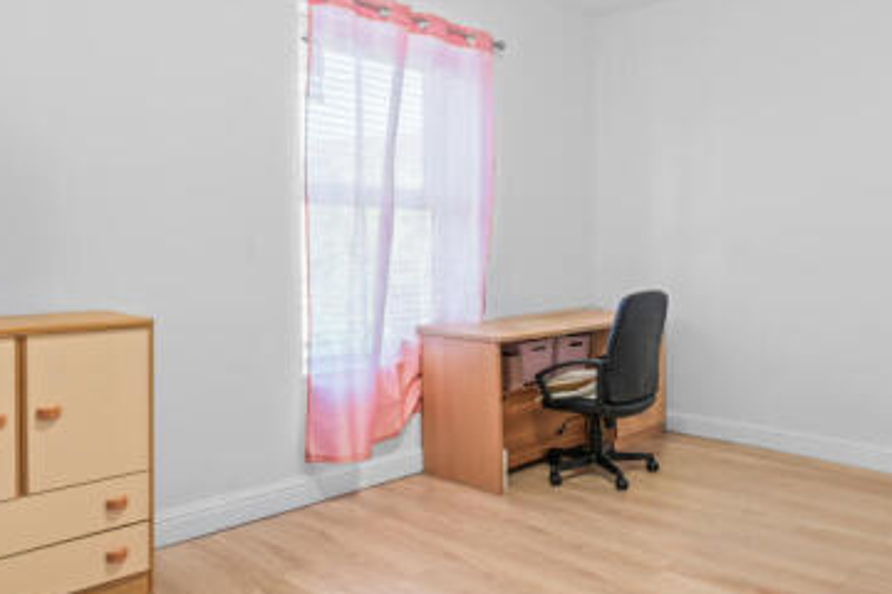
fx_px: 991
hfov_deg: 47.8
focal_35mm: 40
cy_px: 281
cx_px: 581
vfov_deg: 33.4
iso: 160
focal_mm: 22
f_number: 9
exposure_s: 1/30
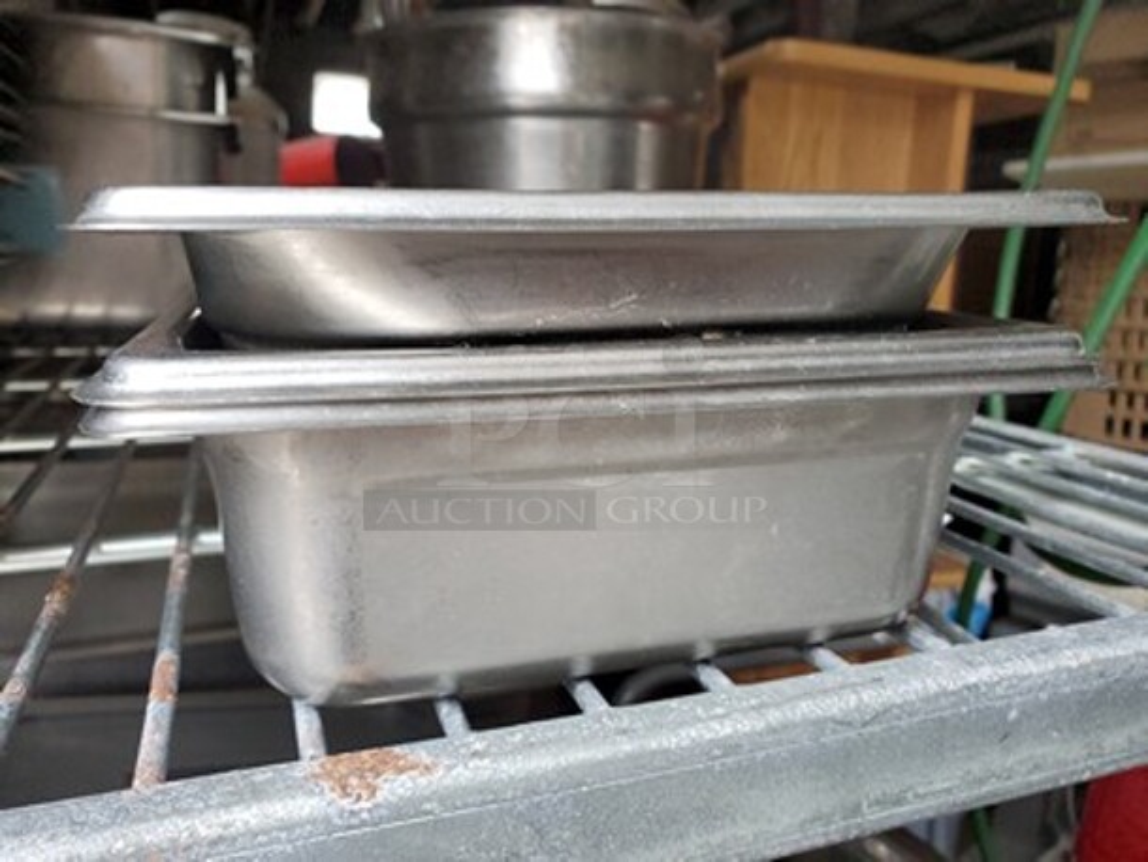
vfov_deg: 53.1
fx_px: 863
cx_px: 574
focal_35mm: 26
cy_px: 431
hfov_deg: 67.3
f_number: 2.4
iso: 200
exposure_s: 1/120
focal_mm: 4.3
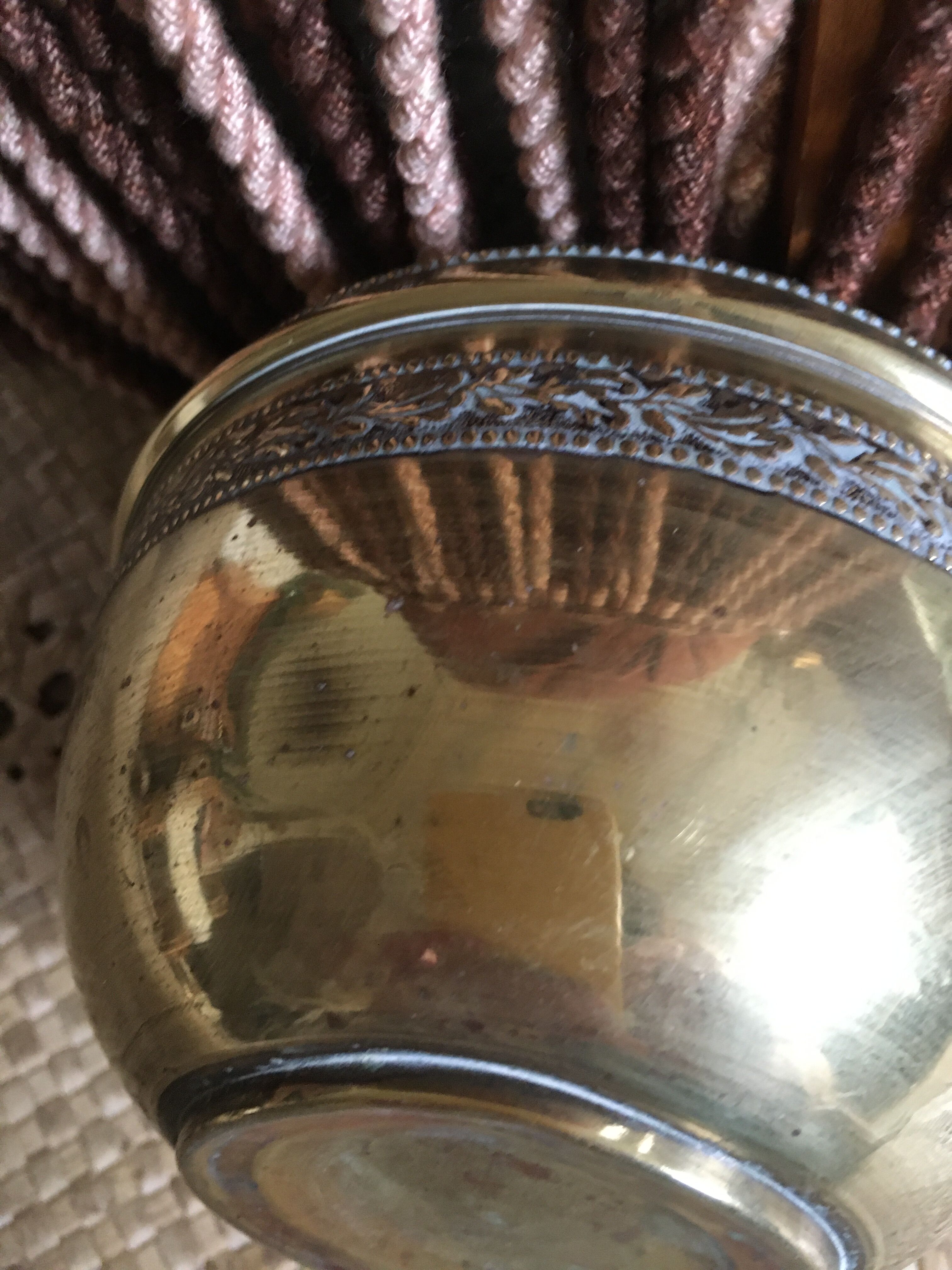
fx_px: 1063
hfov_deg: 48.2
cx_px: 476
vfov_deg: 61.7
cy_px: 635
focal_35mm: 29
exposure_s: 1/17
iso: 200
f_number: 2.2
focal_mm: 4.15
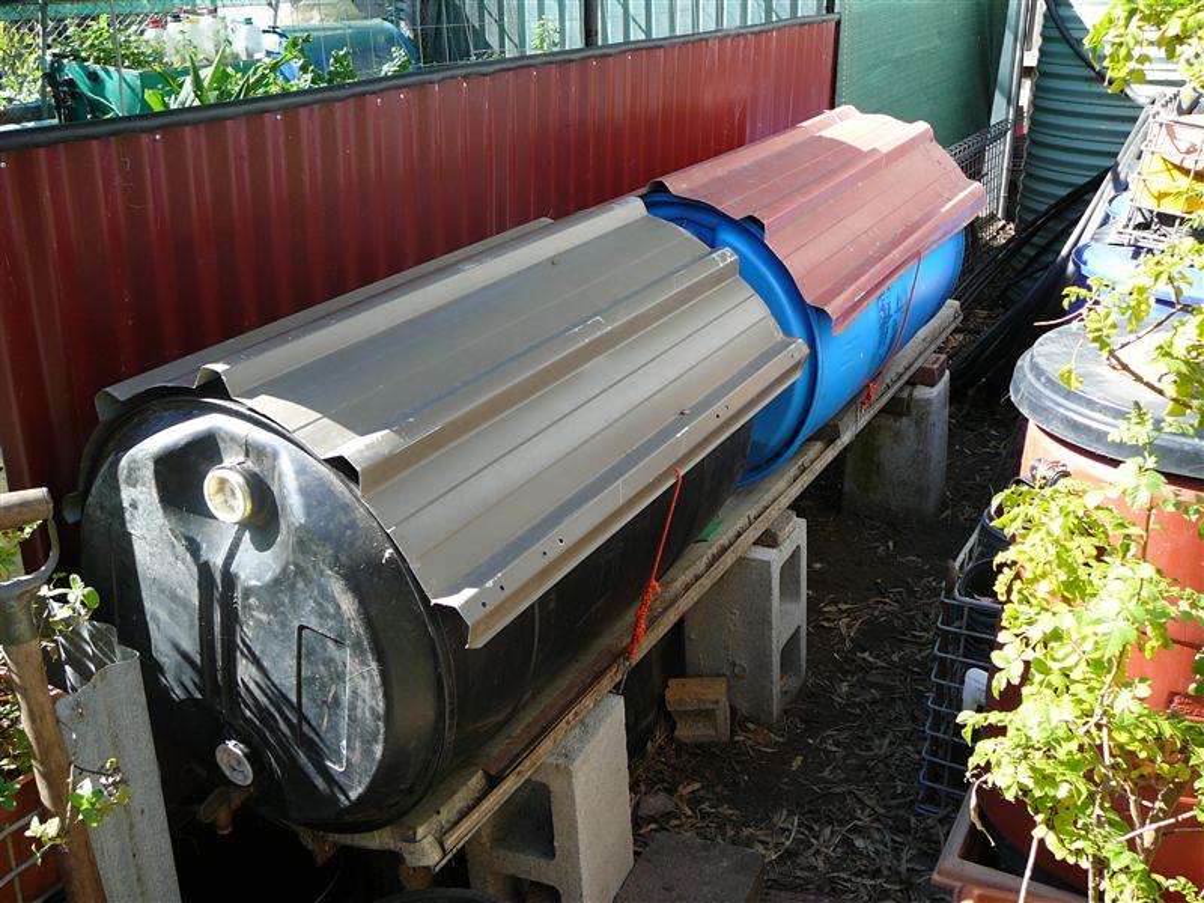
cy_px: 452
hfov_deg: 52.6
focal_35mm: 35
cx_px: 602
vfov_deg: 40.7
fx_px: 1217
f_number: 2.8
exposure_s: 1/160
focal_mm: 5.2
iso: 80
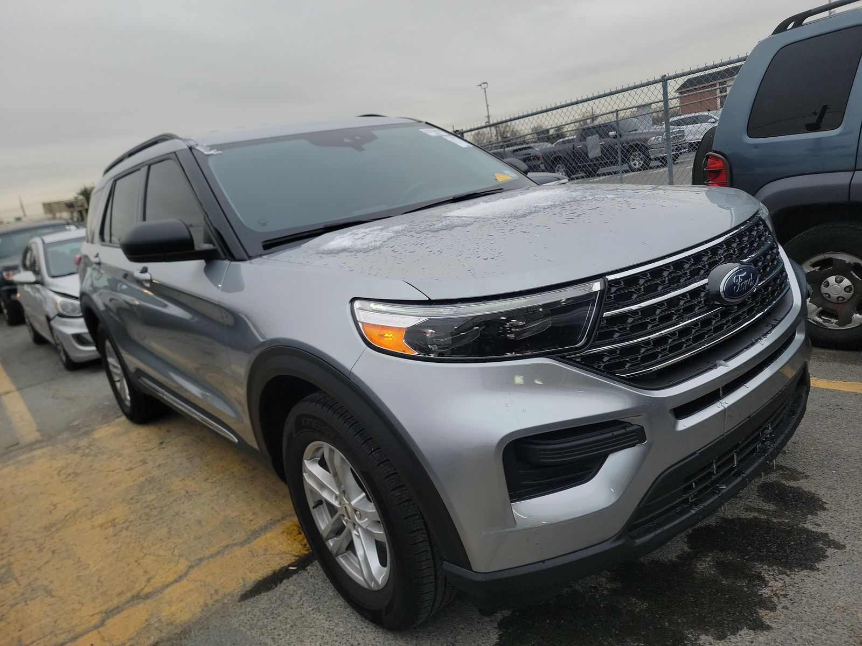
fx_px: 598
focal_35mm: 24
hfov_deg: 71.6
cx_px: 431
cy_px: 323
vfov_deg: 56.8
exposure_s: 1/140
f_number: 1.8
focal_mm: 6.7
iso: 50
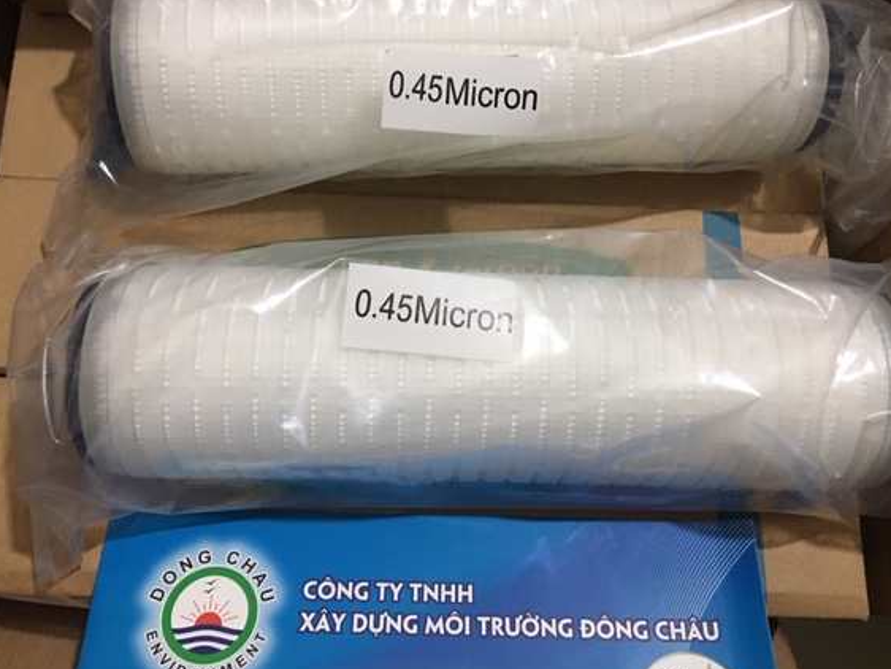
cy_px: 298
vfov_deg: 42.9
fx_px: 850
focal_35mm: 33
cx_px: 449
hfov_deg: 55.3
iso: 100
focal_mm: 4.15
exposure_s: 1/10
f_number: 2.2
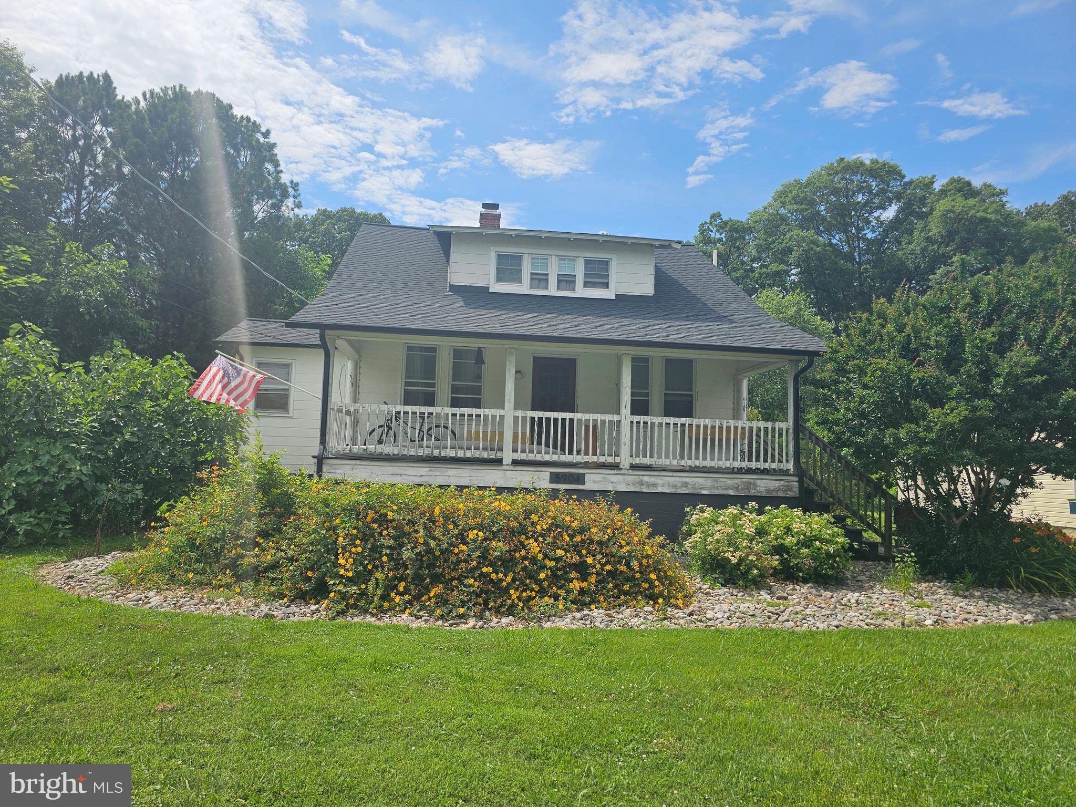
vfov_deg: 58.9
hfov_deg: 73.9
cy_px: 404
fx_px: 715
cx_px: 538
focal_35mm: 23
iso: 10
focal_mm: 6.3
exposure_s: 1/1163
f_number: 1.7
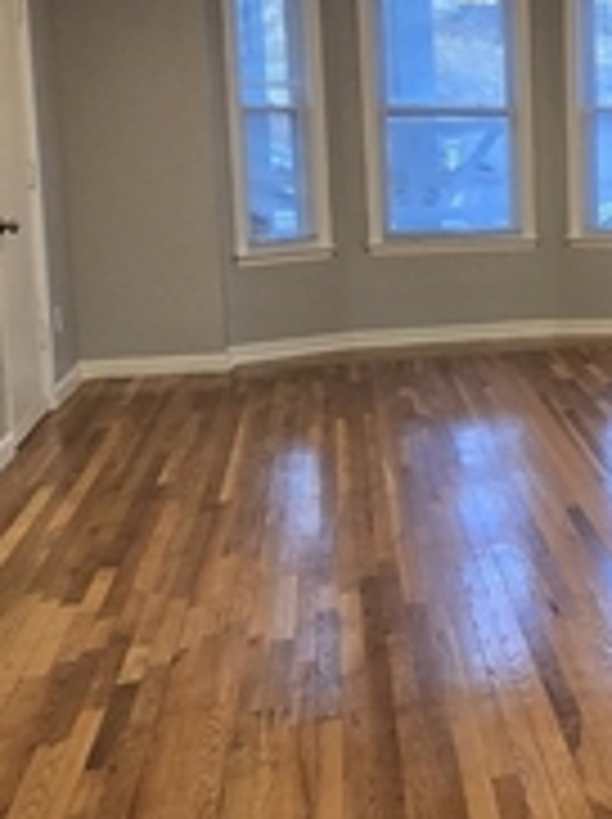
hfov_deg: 21.7
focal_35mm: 55
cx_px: 940
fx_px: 1300
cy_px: 292
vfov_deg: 34.7
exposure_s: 1/60
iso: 100
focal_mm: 2.2
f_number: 2.2
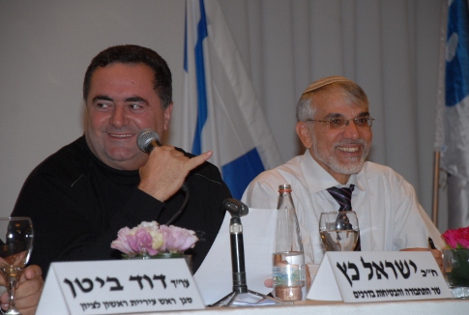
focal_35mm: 158
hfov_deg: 13.0
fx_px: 2057
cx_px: 234
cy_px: 158
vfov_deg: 8.8
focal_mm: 105
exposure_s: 1/50
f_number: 5.6
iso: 640
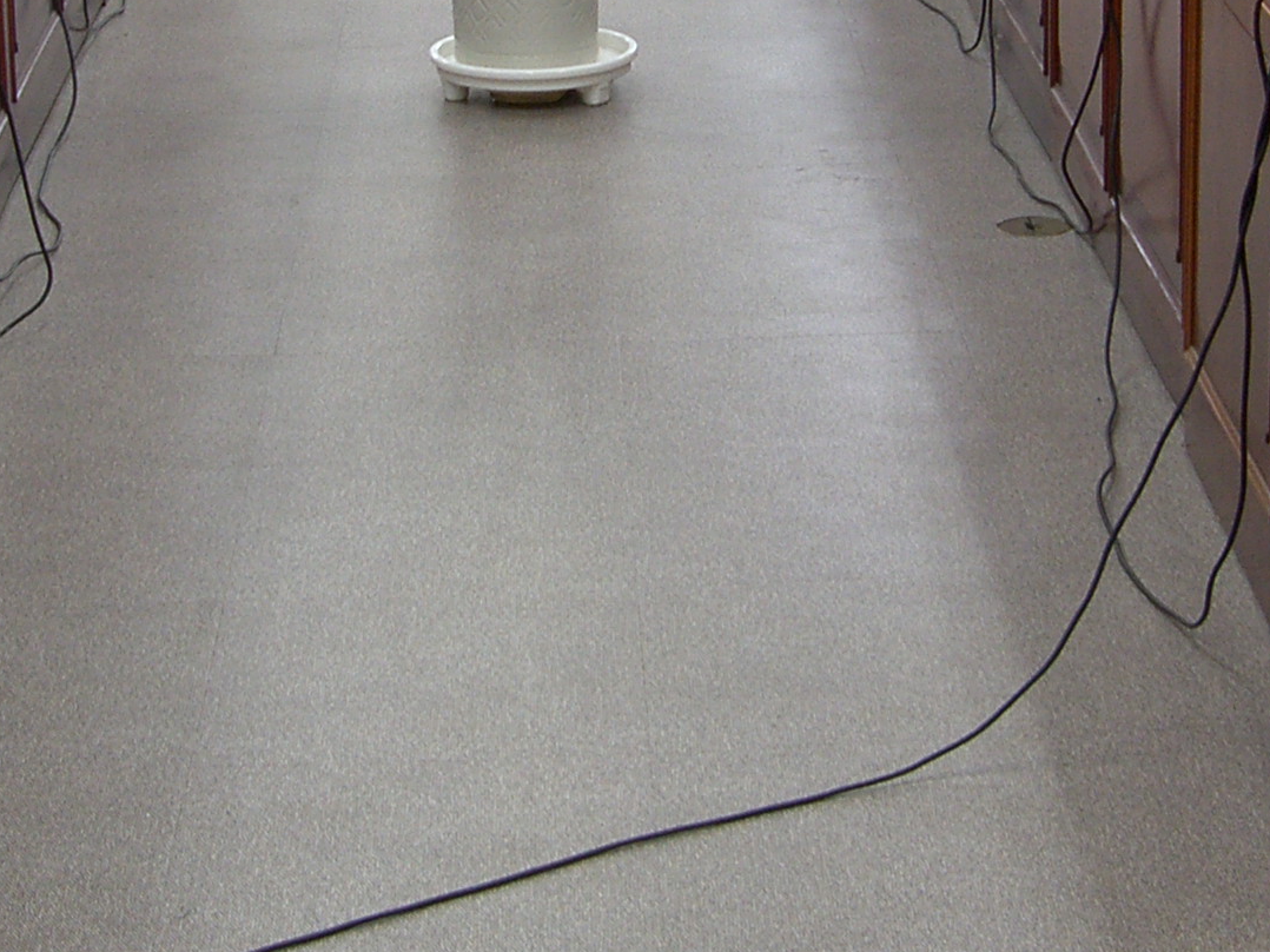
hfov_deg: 18.6
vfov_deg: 13.8
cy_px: 51
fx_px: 3888
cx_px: 608
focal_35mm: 106
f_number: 2.5
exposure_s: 1/30
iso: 64
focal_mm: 9
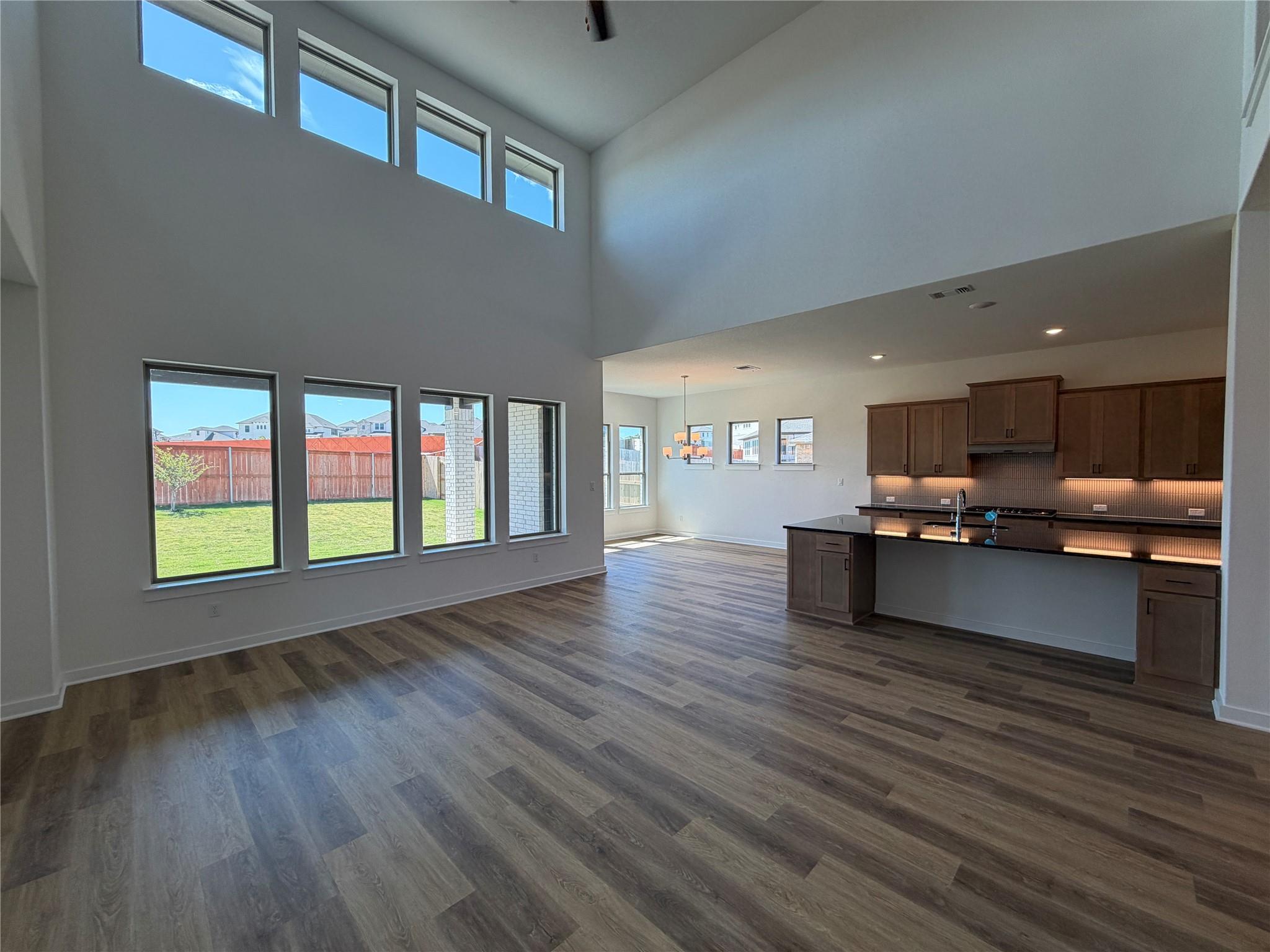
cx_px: 635
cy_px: 476
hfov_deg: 102.1
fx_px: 514
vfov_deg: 85.7
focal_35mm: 14
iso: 50
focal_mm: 2.22
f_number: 2.2
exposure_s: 1/121
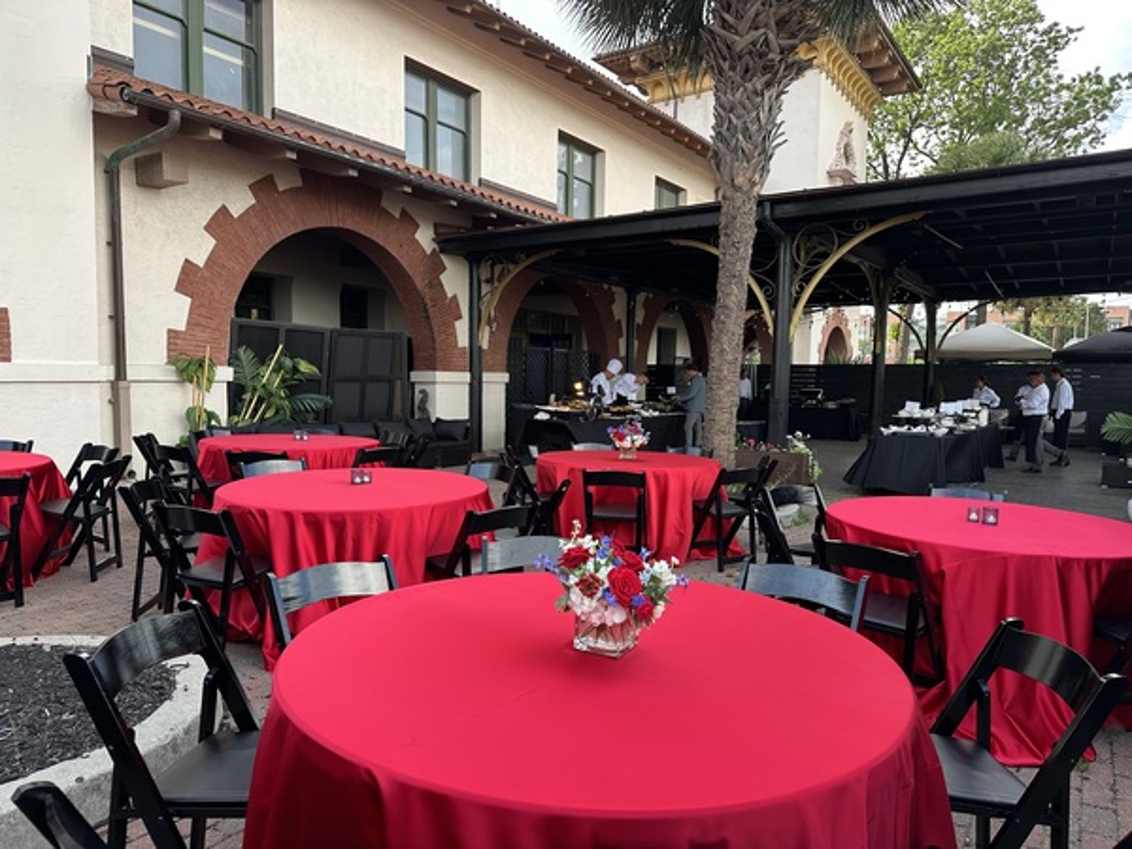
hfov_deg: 71.6
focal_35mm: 24
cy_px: 424
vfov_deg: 56.8
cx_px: 566
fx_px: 785
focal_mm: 6.86
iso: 80
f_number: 1.78
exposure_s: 1/421
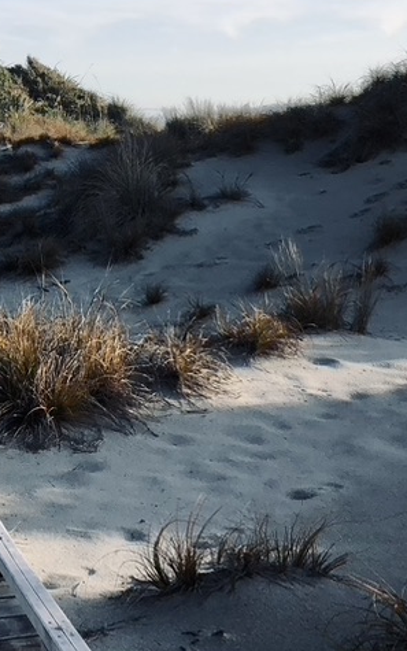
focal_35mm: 64
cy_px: 73
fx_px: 1135
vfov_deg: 30.6
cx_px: 67
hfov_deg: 20.0
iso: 20
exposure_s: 1/1372
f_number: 1.8
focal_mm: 3.99
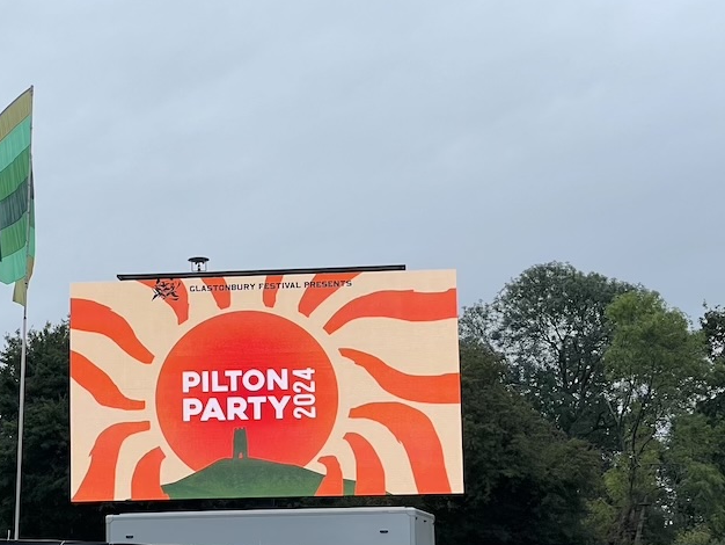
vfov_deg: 17.3
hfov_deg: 22.9
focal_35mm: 85
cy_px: 394
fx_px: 1781
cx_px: 225
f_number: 2
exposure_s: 1/311
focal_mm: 6
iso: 25
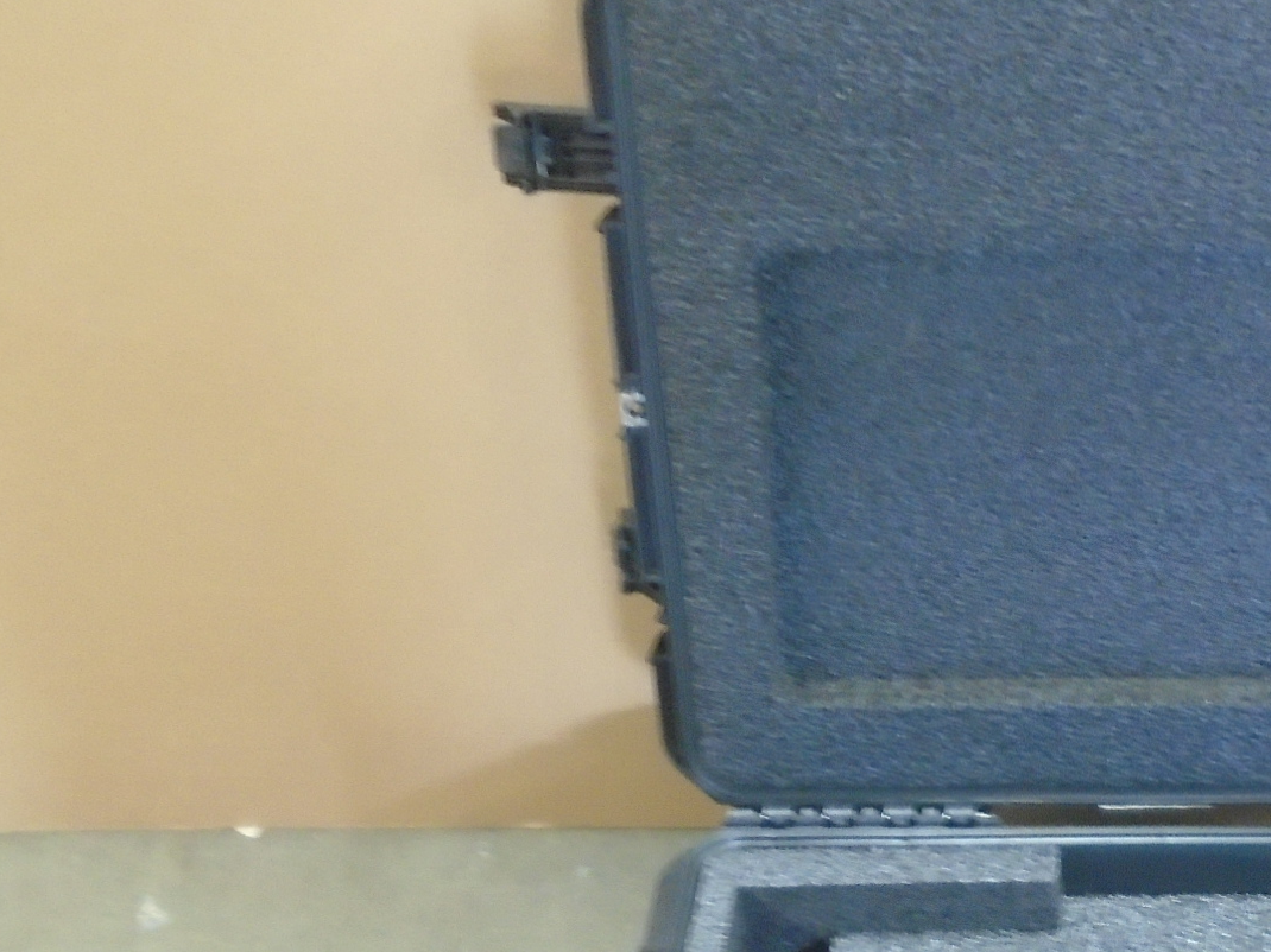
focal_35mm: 63
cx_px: 1080
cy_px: 767
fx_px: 2313
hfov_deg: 29.8
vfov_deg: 22.9
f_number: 3.2
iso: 400
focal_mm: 4.6
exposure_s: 1/8
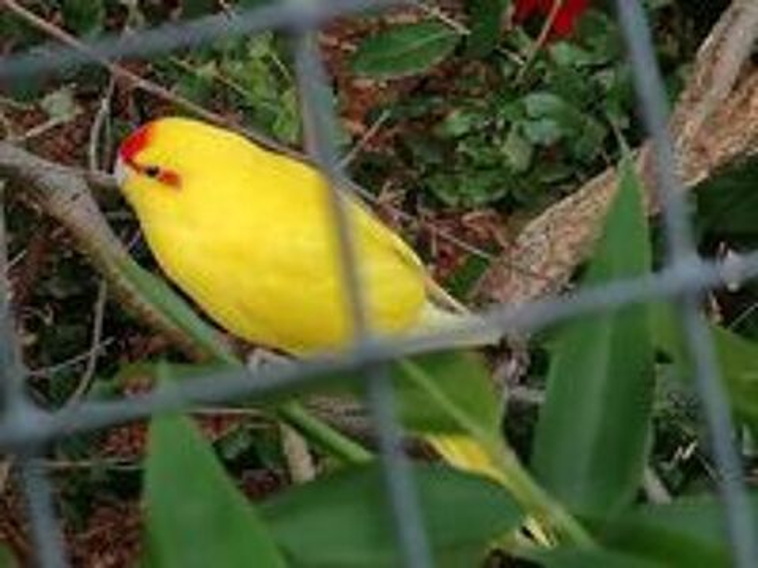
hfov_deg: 19.4
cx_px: 379
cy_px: 284
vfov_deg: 14.6
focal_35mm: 101
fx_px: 2212
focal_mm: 3.46
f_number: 2.2
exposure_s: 1/132
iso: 50
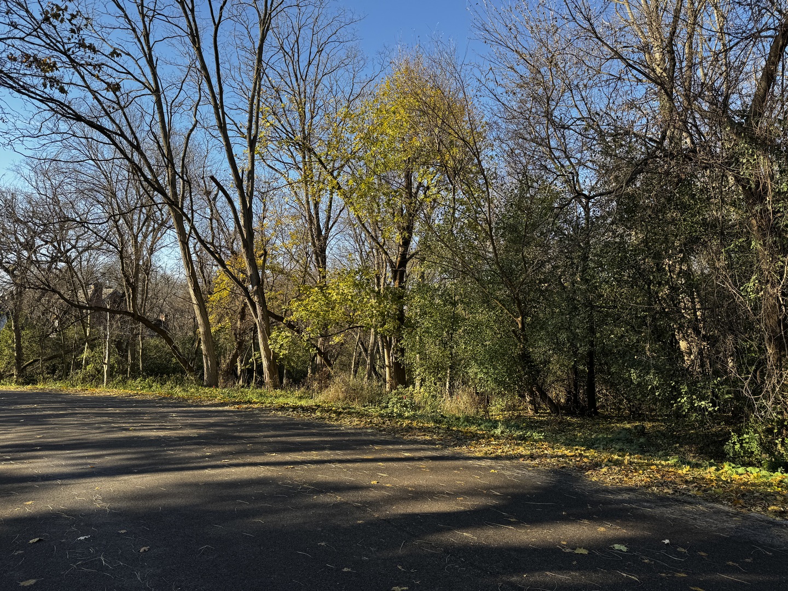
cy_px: 296
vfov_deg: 56.8
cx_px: 394
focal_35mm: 24
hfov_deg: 71.6
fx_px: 546
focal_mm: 6.76
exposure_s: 1/876
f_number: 1.78
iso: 80
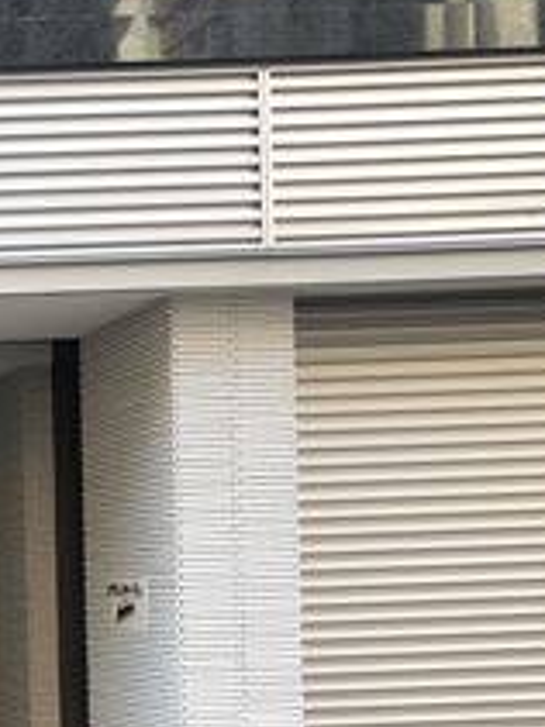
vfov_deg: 22.4
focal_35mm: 85
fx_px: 1786
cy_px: 665
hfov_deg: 15.3
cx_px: -397
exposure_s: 1/167
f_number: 1.8
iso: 20
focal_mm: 3.99
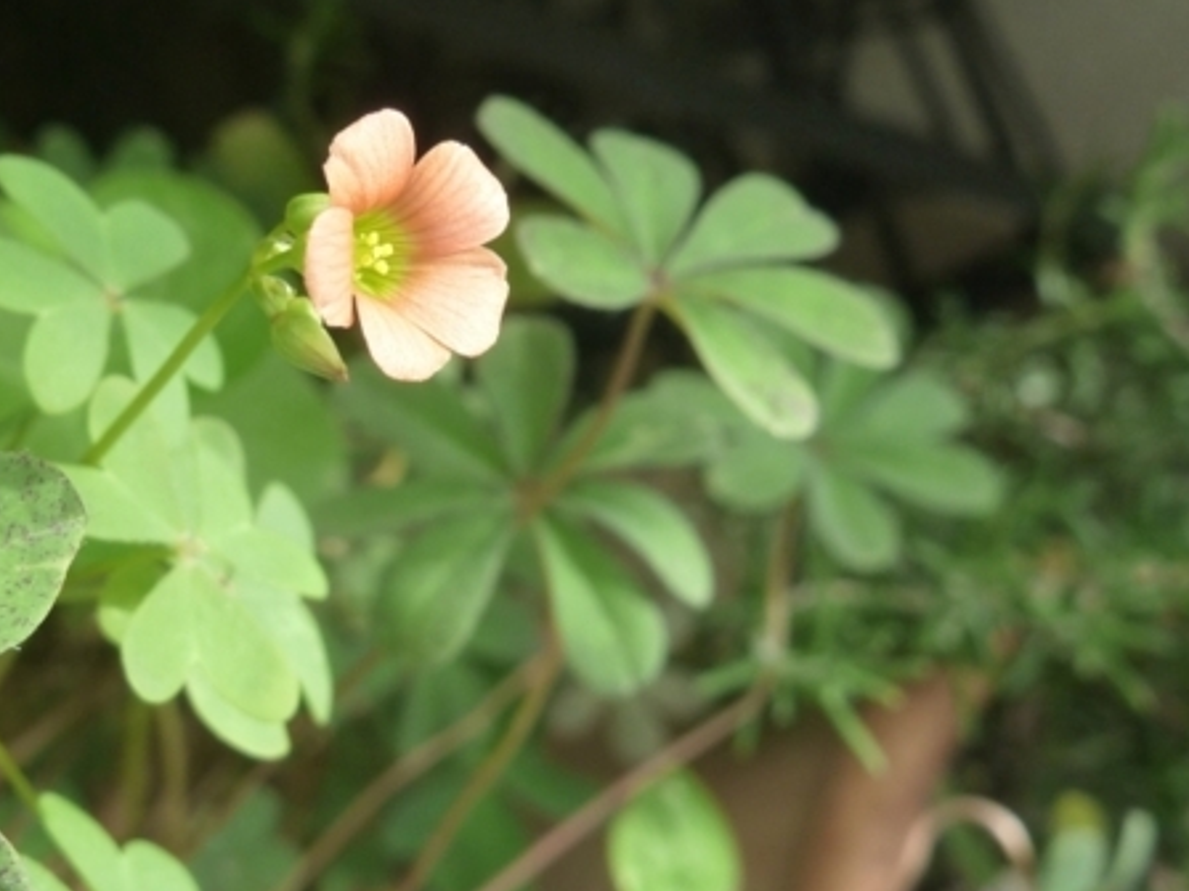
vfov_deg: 29.0
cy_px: 329
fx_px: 1717
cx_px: 393
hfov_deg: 37.8
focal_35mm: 50
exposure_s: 1/125
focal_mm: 4.9
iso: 125
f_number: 3.3
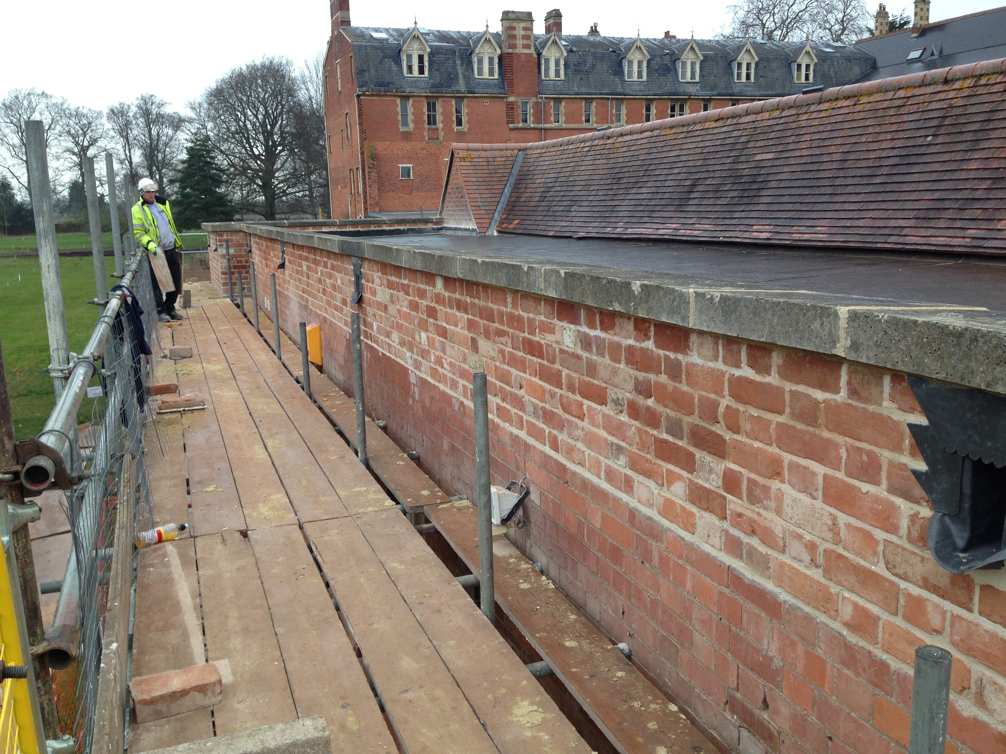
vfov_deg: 42.9
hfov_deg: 55.4
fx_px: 959
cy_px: 377
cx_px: 503
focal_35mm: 33
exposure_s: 1/120
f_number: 2.4
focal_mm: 4.13
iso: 64
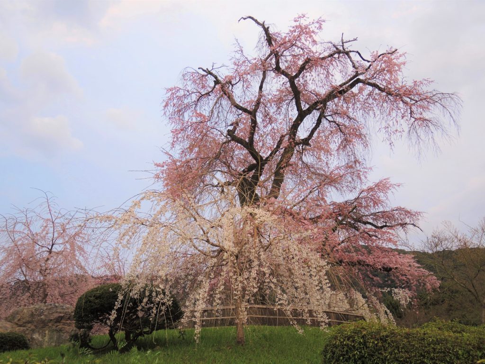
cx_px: 242
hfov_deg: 55.4
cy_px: 182
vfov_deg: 42.9
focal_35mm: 33
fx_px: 462
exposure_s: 1/40
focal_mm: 7
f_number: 2
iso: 80
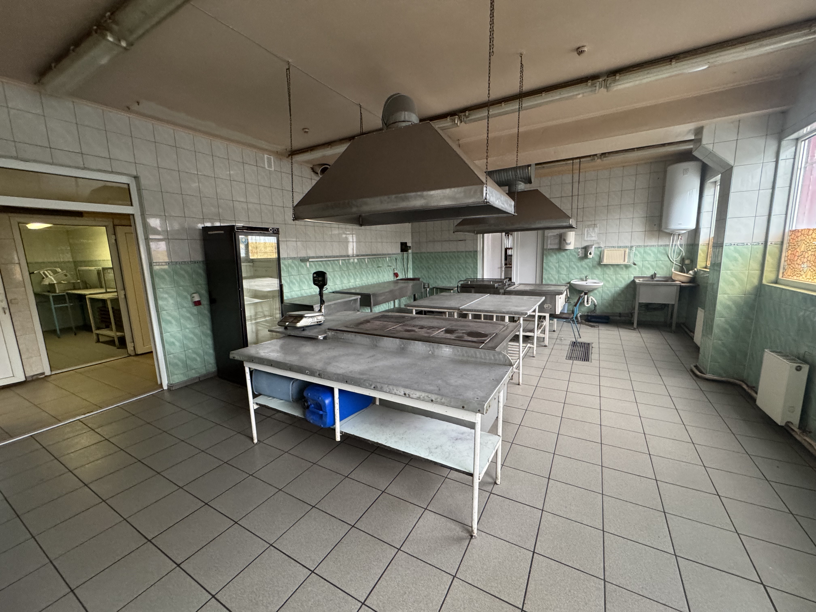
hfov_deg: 102.1
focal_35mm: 14
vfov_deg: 85.7
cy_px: 306
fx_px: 330
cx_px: 408
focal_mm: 2.22
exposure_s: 1/72
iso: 320
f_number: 2.2
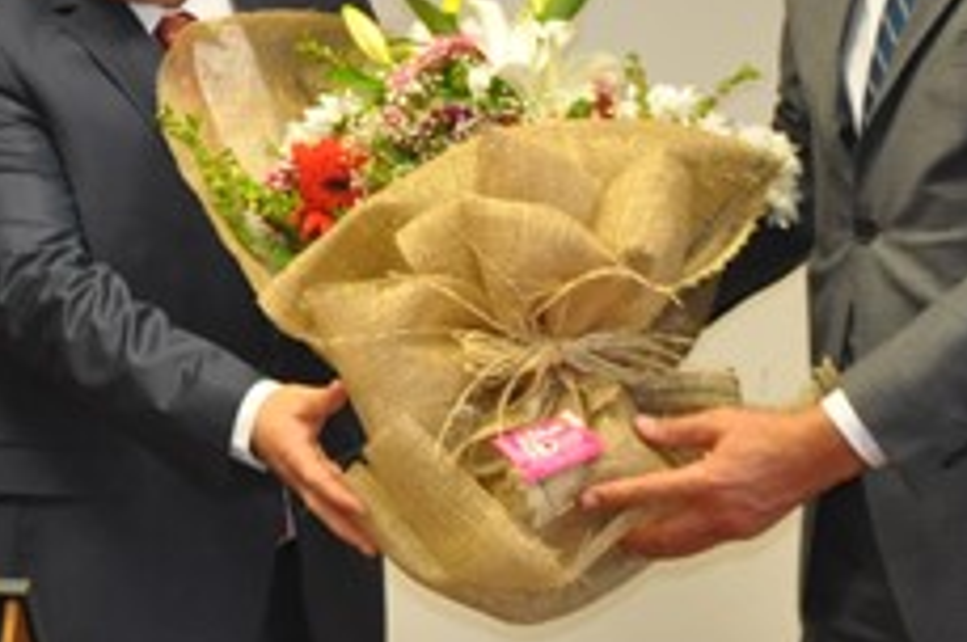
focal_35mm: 191
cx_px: 194
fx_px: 5134
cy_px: 114
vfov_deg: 7.1
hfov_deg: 10.7
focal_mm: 45
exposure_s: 1/60
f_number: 4.8
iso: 1600
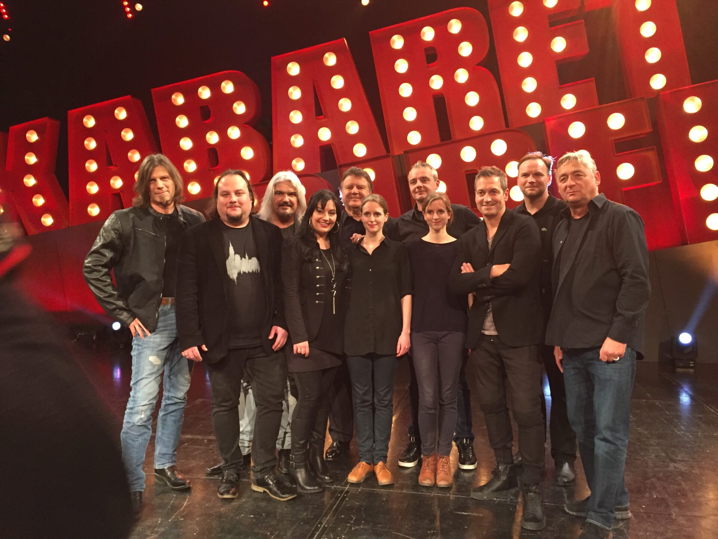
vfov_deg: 48.2
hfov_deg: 61.7
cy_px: 270
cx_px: 359
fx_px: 602
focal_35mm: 29
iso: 250
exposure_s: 1/33
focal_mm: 4.15
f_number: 2.2
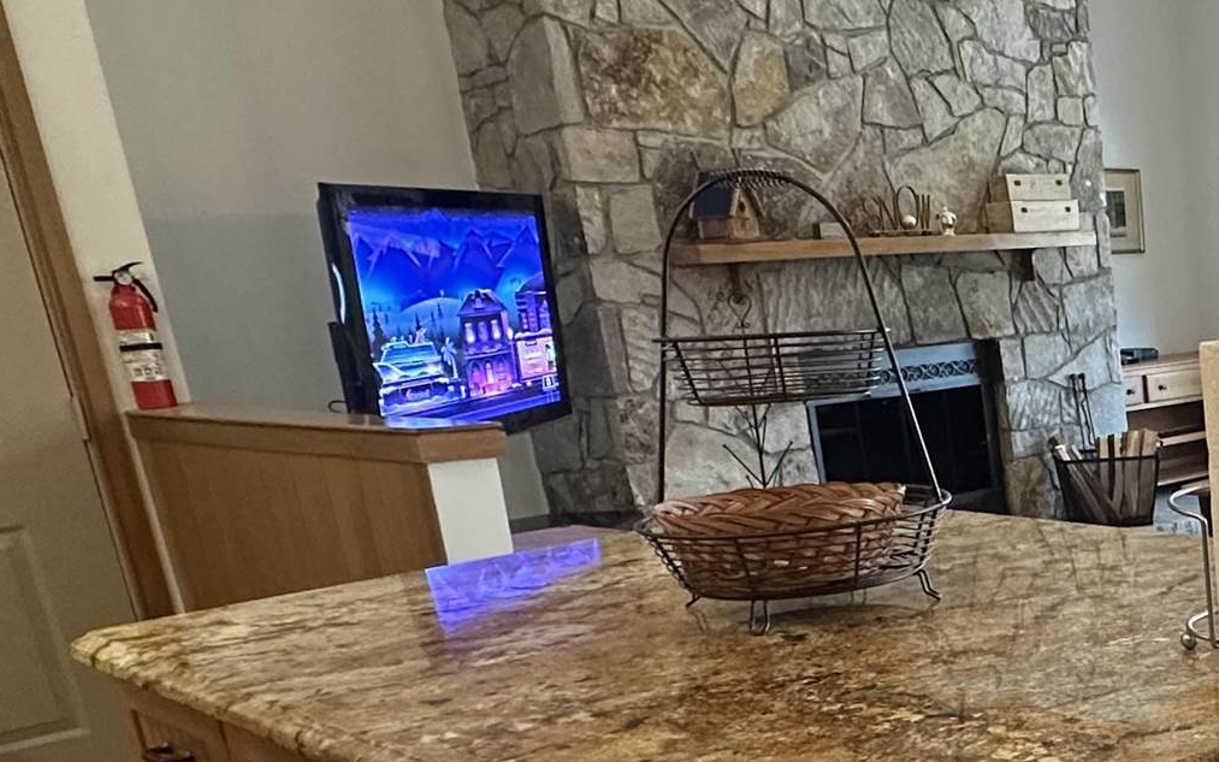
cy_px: 683
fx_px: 1495
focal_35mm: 45
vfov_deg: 27.6
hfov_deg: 36.9
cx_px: 1362
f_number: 2.2
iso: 320
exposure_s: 1/60
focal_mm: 2.22
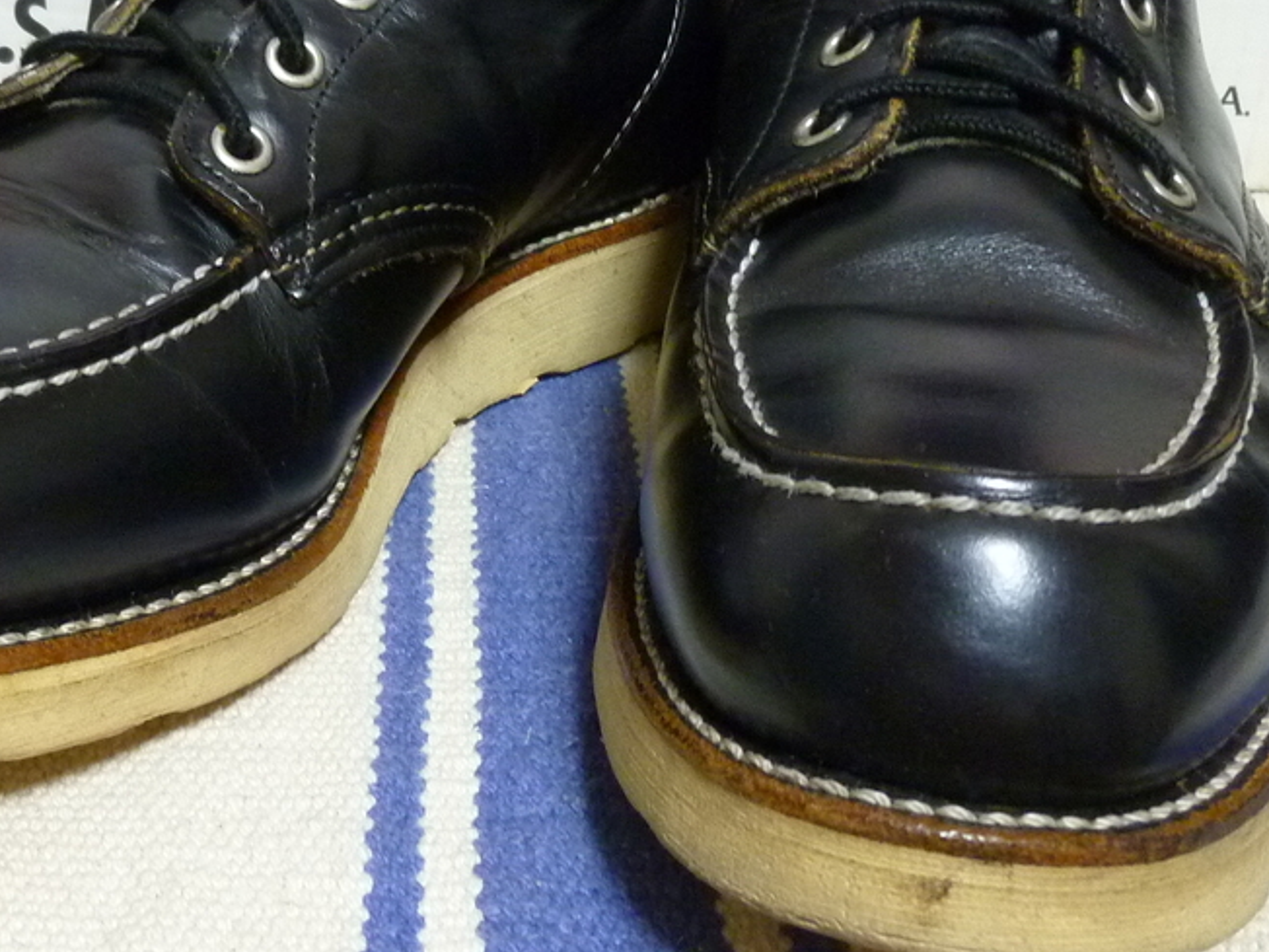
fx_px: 1686
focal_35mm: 46
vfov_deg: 31.0
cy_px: 255
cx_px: 442
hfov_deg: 40.8
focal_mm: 4.5
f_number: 3.3
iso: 400
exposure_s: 1/8
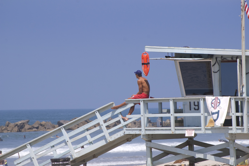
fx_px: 2076
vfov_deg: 4.6
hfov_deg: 6.9
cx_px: 124
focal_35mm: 300
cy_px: 83
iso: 200
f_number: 8
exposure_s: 1/500
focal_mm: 200
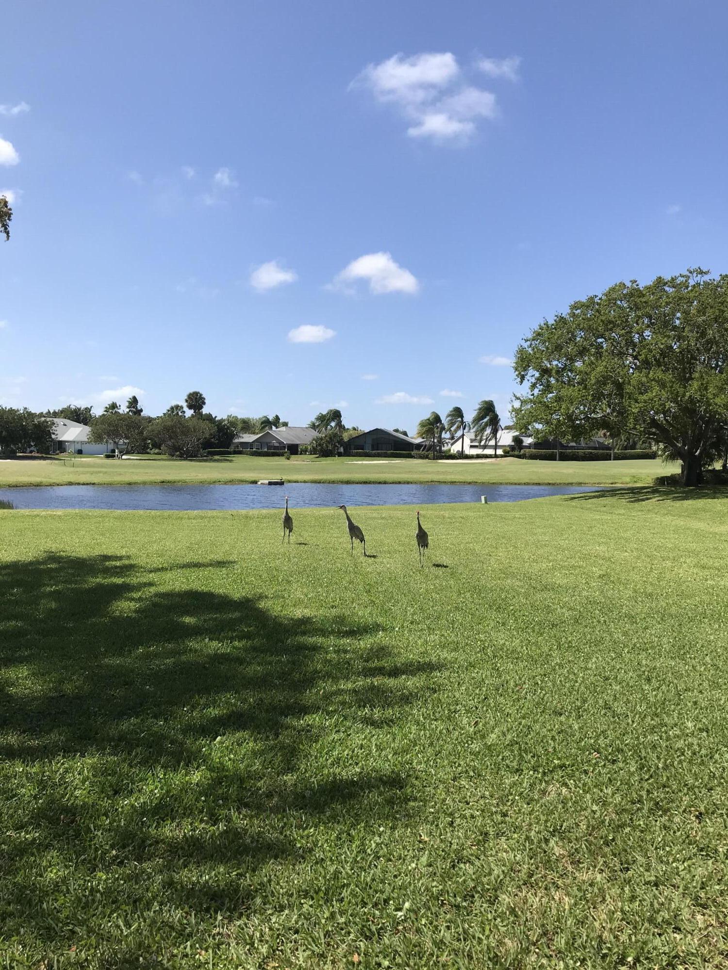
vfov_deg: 63.4
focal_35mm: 28
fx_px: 785
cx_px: 364
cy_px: 485
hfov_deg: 49.7
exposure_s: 1/2398
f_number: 1.8
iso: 20
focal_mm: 3.99
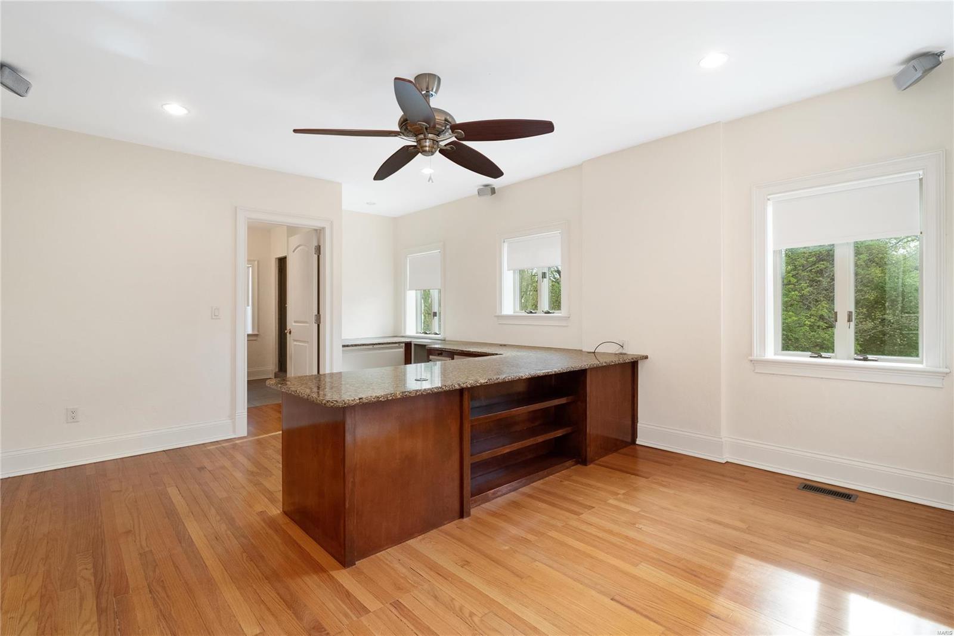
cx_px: 477
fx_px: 424
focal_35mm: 16
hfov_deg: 96.7
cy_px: 318
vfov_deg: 73.7
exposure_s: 1/13
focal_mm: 8
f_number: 7.1
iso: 400
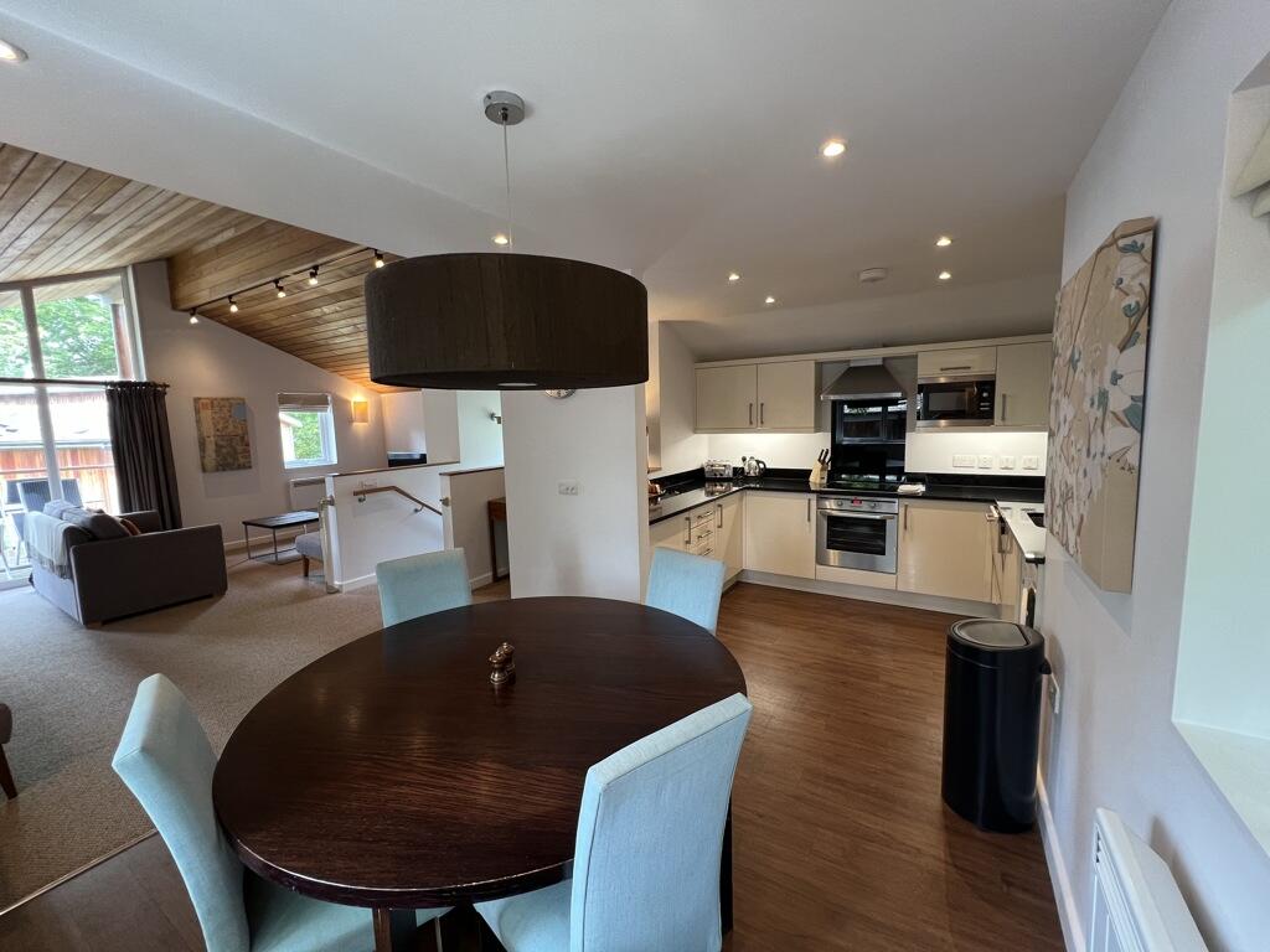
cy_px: 476
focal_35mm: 13
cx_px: 635
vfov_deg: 89.9
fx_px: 477
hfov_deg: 106.2
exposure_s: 1/50
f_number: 1.8
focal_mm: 1.57
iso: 125
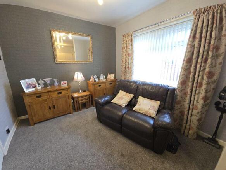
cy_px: 85
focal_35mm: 13
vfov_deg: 89.9
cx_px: 113
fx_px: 85
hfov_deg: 106.2
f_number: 2.2
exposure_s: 1/50
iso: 250
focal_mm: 2.2
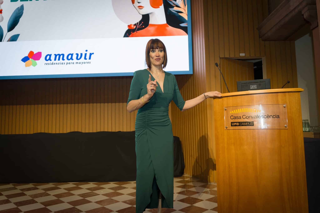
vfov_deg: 46.4
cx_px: 160
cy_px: 106
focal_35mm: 28
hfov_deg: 65.5
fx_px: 249
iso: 640
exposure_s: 1/160
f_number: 2.8
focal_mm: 28
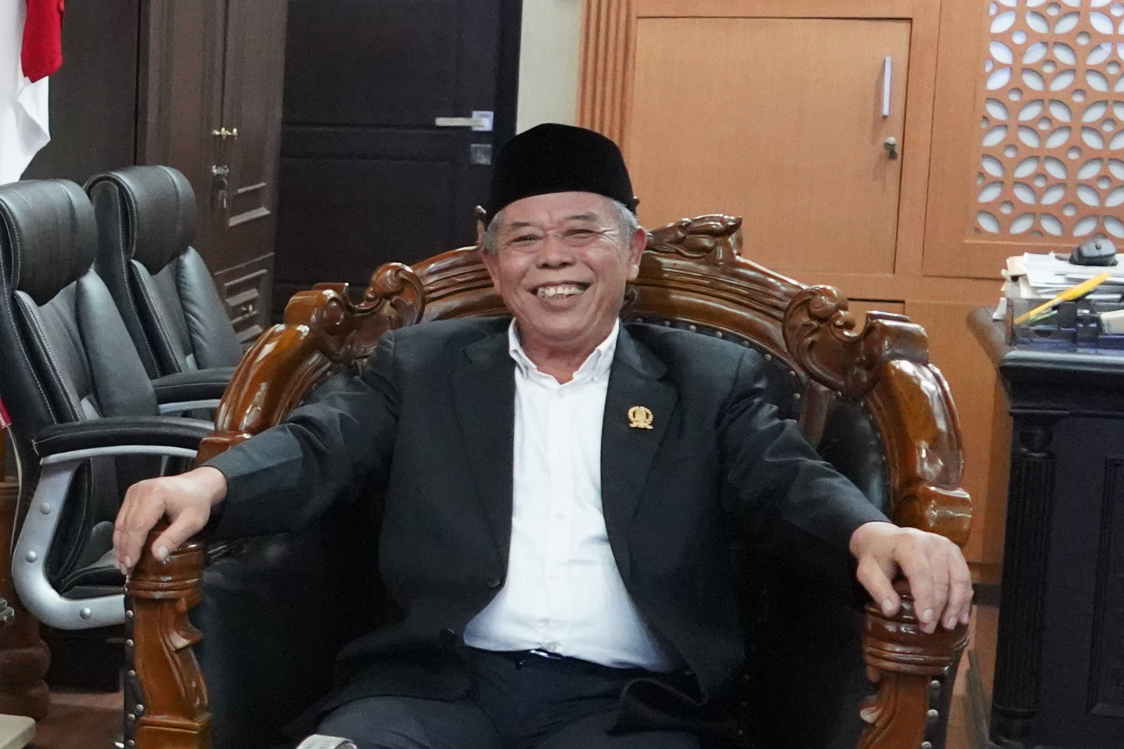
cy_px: 374
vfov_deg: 46.4
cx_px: 562
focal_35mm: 28
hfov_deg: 65.5
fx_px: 874
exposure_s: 1/160
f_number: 4
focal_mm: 28
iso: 12800
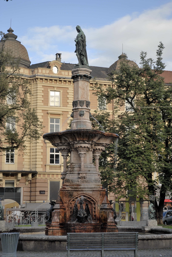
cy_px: 128
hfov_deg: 19.8
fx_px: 493
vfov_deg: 29.2
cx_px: 86
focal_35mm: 69
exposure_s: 1/60
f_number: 4.5
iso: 100
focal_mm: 46
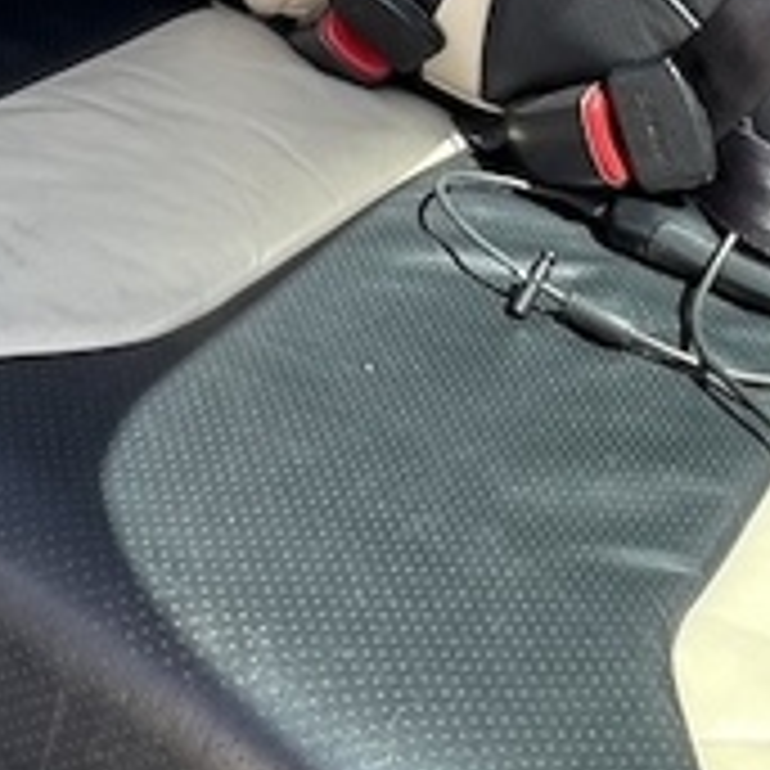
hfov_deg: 25.6
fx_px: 1686
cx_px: 284
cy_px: -342
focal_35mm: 67
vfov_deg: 21.9
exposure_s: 1/99
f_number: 1.8
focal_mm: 1.57
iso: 40
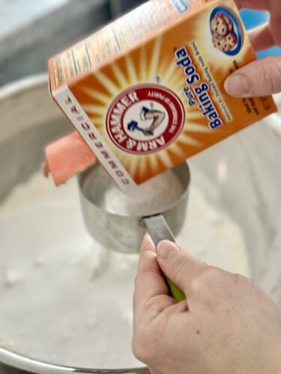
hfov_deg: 30.3
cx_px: 140
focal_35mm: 48
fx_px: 520
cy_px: 187
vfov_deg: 39.7
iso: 125
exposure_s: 1/100
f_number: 1.78
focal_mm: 6.86
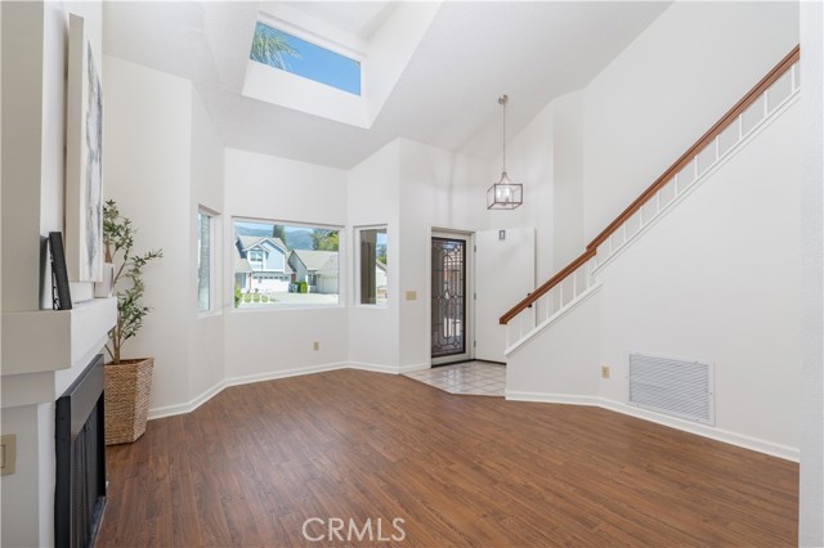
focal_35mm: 15
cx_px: 412
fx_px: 343
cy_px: 274
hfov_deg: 100.4
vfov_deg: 77.3
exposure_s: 1/8
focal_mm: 15
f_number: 8
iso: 100
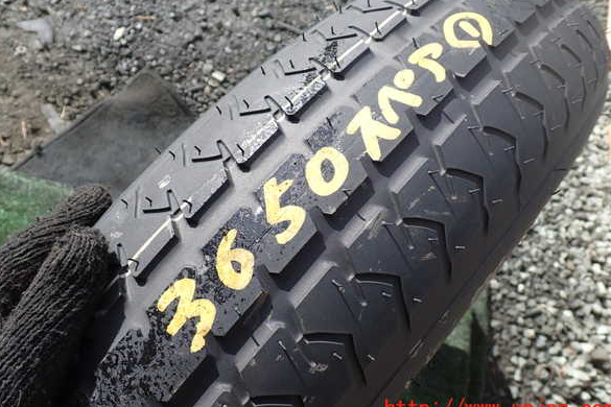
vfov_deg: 41.1
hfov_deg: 58.7
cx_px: 307
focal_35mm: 32
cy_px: 188
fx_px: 543
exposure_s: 1/500
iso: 100
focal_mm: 5.4
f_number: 3.2
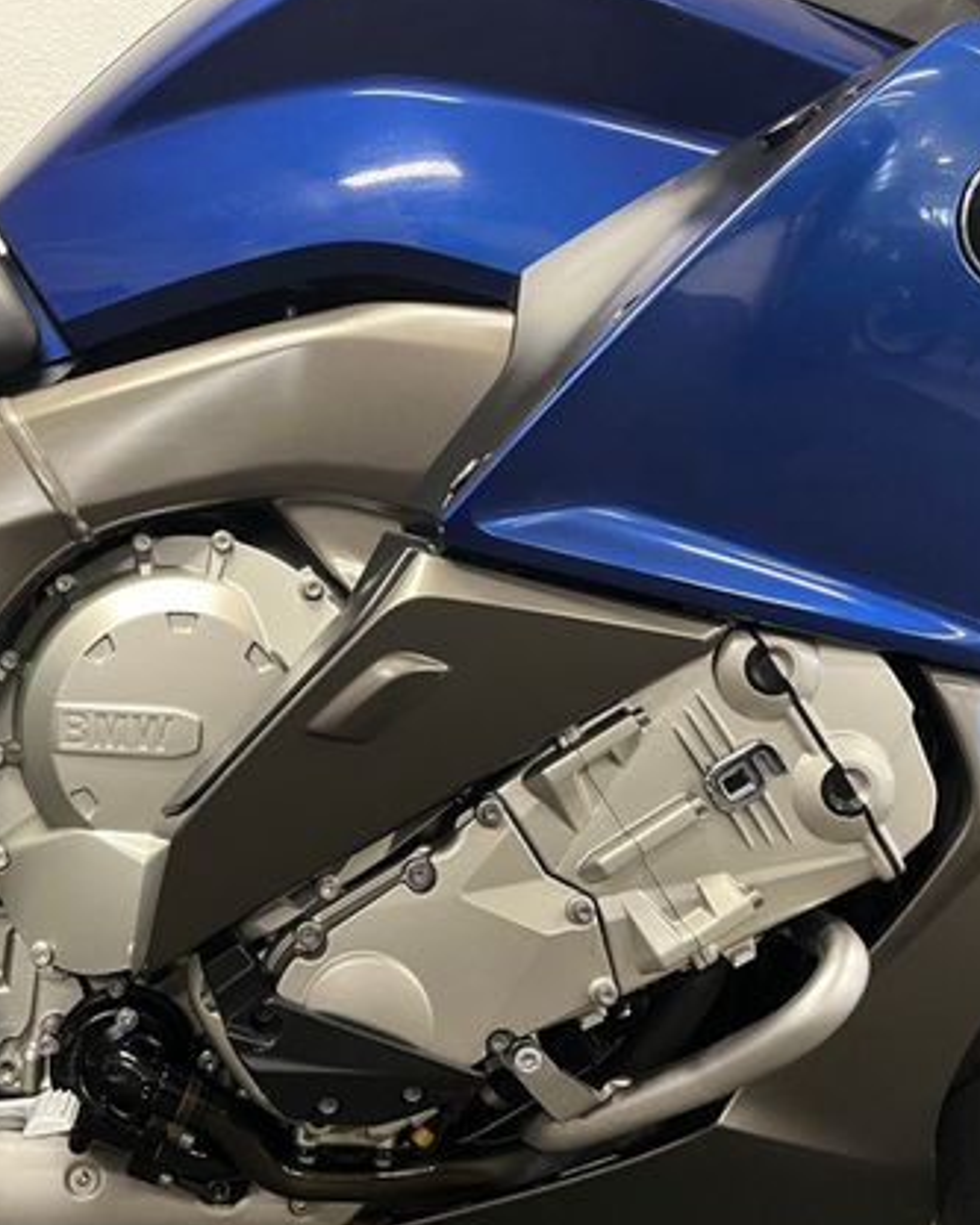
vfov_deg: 46.8
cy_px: 592
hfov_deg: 37.7
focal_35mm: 39
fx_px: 1413
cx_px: 306
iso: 320
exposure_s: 1/50
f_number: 1.6
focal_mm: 5.1
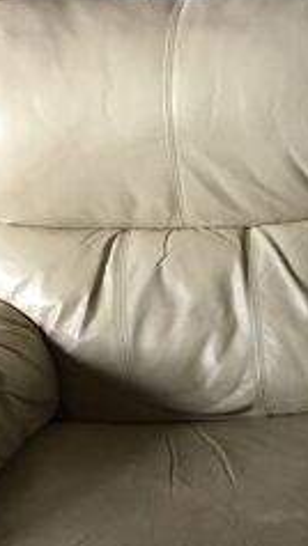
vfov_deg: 24.8
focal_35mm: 85
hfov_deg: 13.6
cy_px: 379
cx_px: 430
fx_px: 1233
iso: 100
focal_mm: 4.15
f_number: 2.2
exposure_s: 1/33
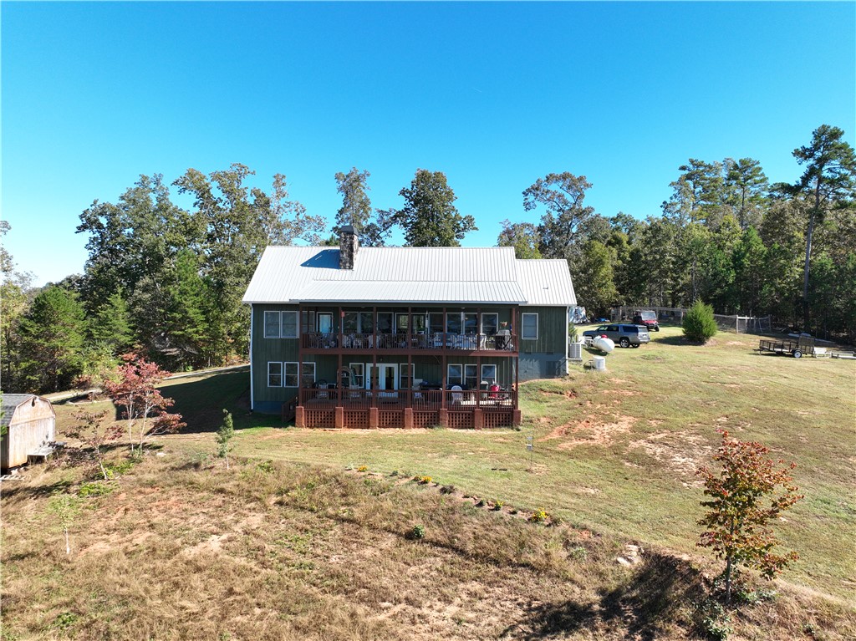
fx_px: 593
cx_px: 428
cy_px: 320
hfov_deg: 71.6
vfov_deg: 56.8
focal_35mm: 24
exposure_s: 1/100
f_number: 2.8
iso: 120
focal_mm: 12.29
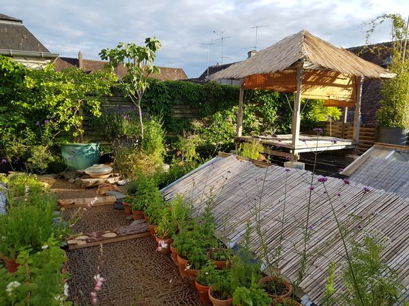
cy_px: 153
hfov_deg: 67.3
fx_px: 307
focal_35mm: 26
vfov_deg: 53.1
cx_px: 204
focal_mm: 4.2
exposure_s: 1/760
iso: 50
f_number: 1.7
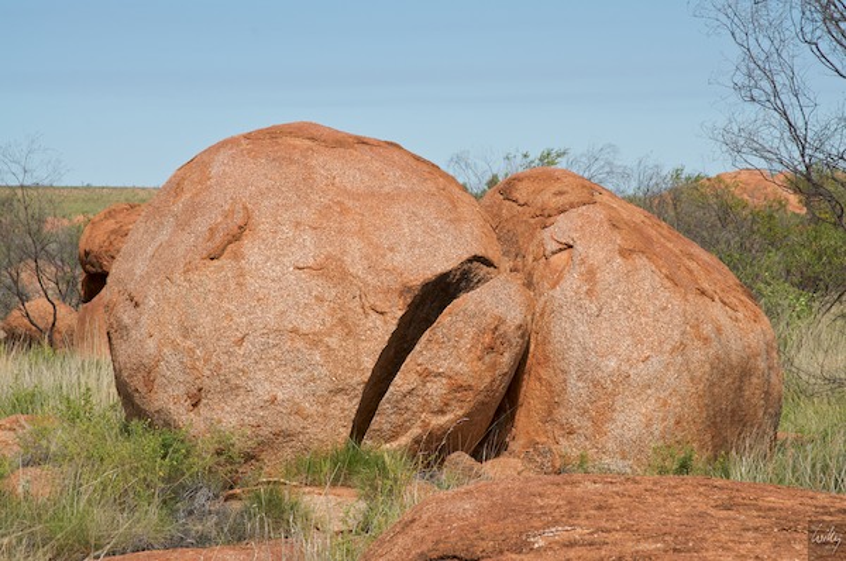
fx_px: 2991
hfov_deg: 16.1
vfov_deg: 10.7
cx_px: 423
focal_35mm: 128
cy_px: 280
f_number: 11
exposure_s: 1/500
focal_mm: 85
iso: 320
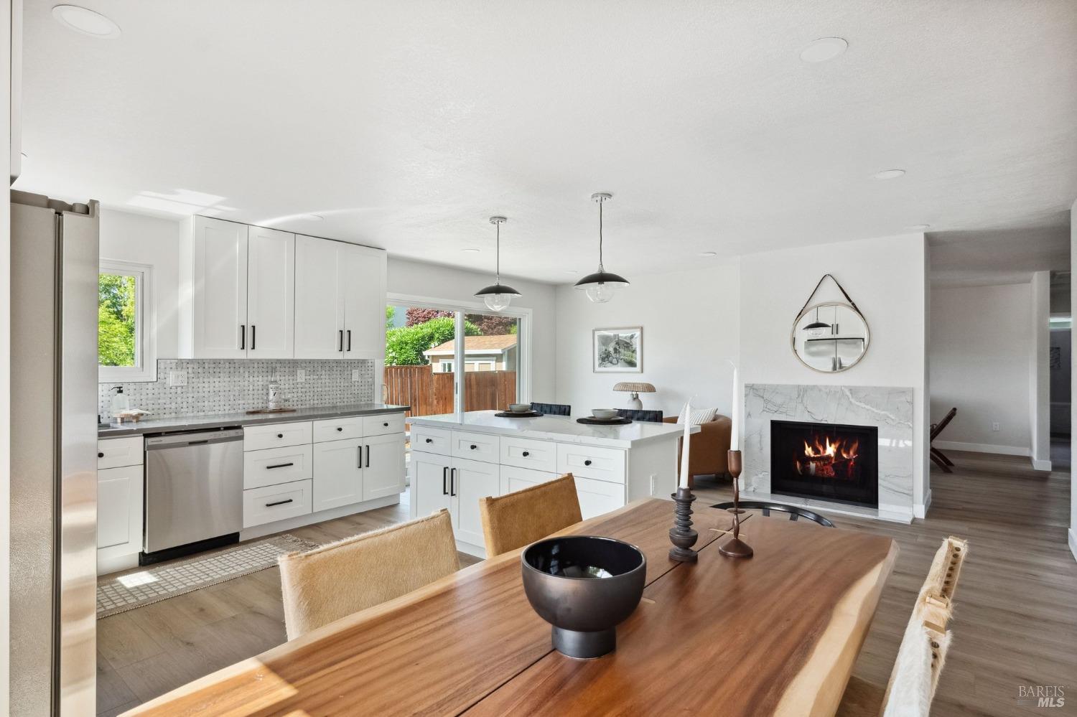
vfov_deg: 67.3
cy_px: 358
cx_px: 538
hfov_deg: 90.0
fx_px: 538
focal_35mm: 18
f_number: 8
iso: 6400
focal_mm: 18
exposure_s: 1/15
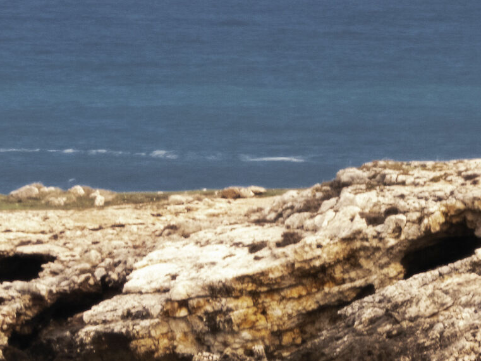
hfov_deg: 5.0
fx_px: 5476
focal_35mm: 394
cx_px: 728
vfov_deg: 3.8
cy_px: 164
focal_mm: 22.4
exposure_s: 1.6
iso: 100
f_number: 8
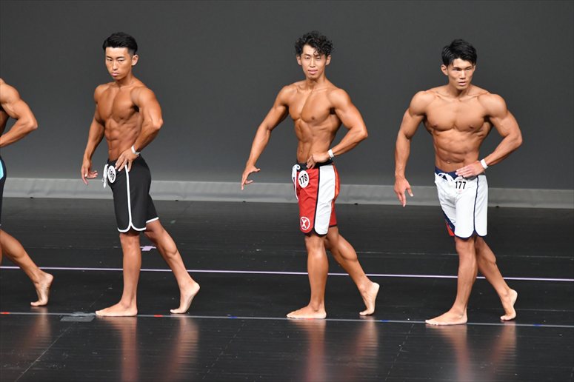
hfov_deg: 6.5
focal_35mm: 315
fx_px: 5020
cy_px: 191
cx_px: 287
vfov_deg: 4.4
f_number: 5.6
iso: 4000
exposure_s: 1/400
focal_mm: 210
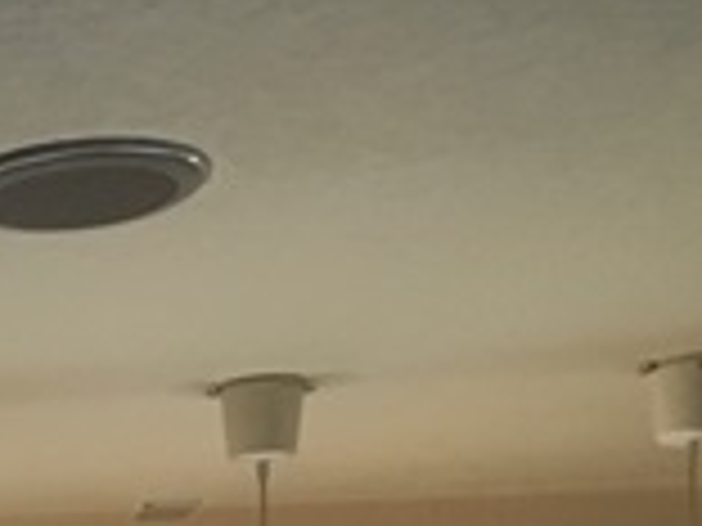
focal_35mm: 132
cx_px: -752
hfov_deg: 12.8
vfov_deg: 10.2
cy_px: 1101
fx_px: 2677
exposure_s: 1/15
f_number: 2.2
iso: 200
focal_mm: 4.15
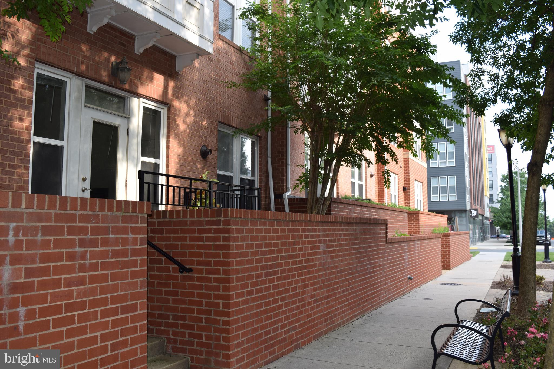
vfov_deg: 40.0
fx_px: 508
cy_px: 184
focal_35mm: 33
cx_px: 277
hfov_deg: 57.2
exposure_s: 1/125
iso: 140
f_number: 5.6
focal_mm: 22
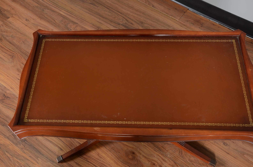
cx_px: 126
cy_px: 84
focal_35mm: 39
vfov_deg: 34.1
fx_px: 274
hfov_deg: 49.6
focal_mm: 26
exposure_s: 1/100
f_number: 6.3
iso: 250
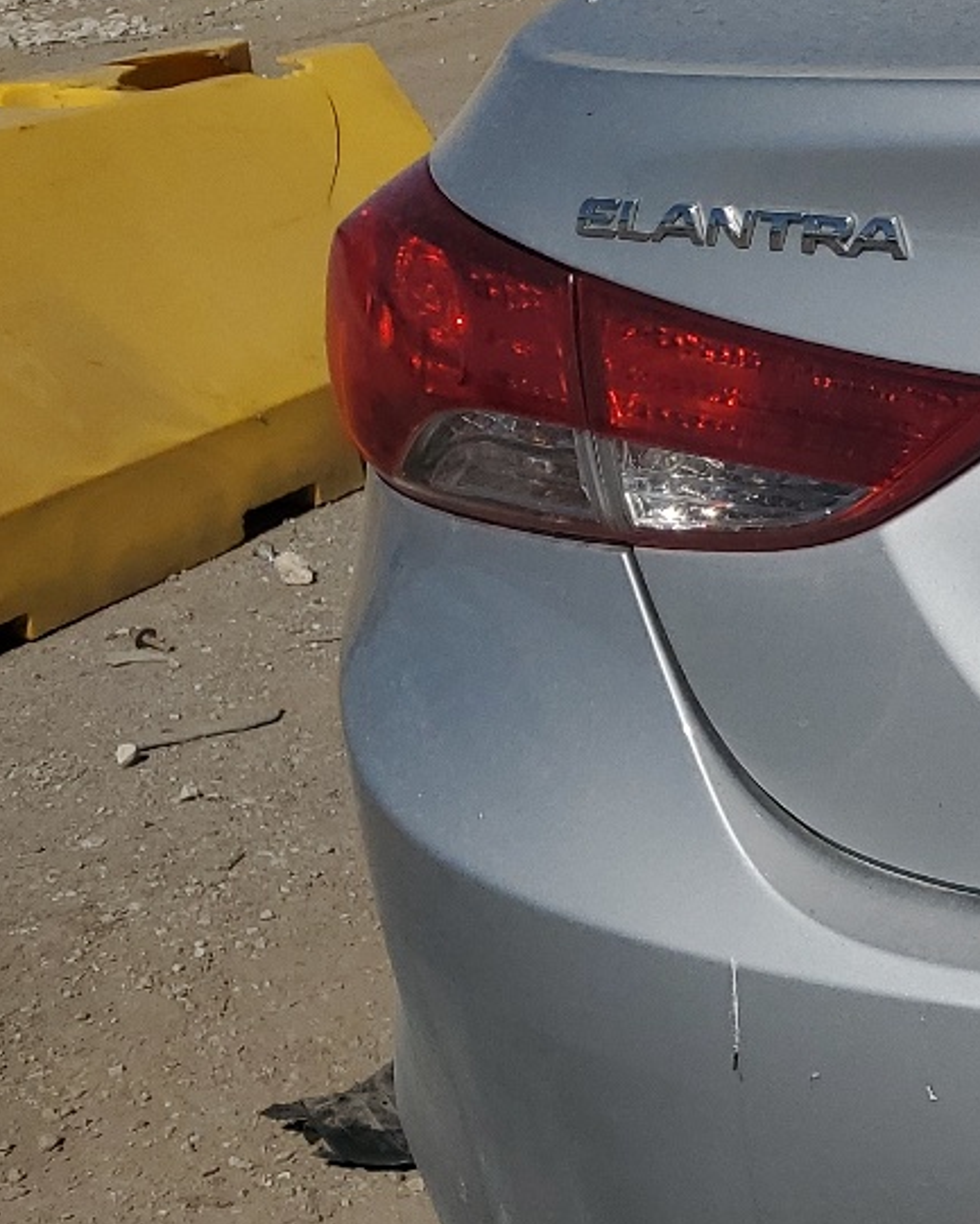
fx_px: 2718
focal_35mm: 75
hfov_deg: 17.3
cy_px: 495
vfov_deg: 25.3
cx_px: 1679
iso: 52
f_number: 1.5
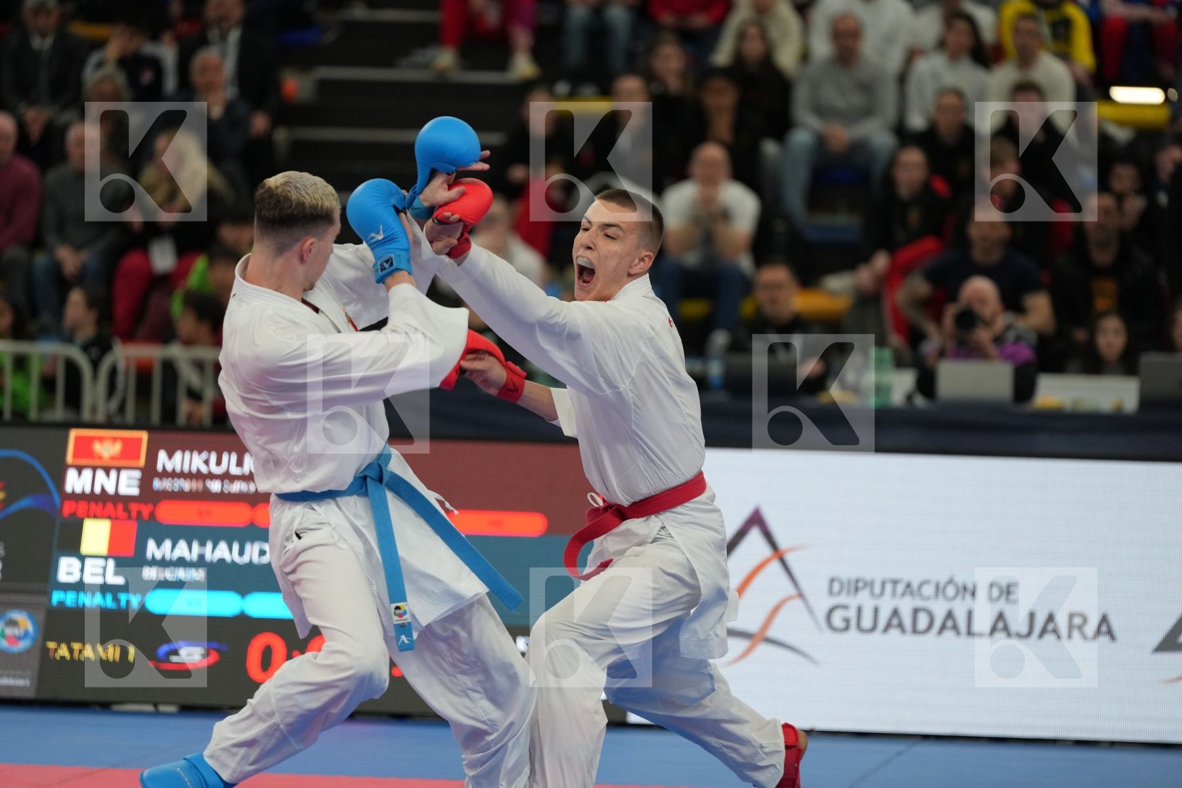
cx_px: 591
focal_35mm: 200
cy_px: 394
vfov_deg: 6.9
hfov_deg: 10.3
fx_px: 6566
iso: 1600
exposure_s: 1/1000
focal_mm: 200
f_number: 2.8
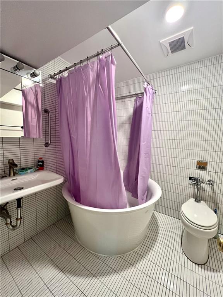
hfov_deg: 89.9
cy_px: 148
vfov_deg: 106.2
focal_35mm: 13
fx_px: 112
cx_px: 112
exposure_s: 1/60
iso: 250
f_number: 1.8
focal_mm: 1.57
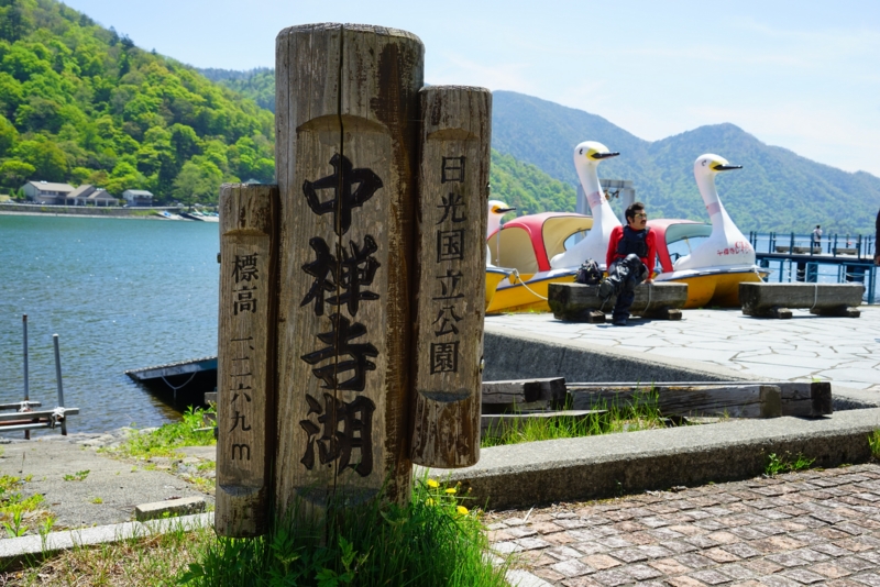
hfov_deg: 50.7
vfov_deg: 35.1
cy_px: 294
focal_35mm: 38
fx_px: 929
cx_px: 440
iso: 100
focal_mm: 38
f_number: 9.5
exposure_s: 1/125
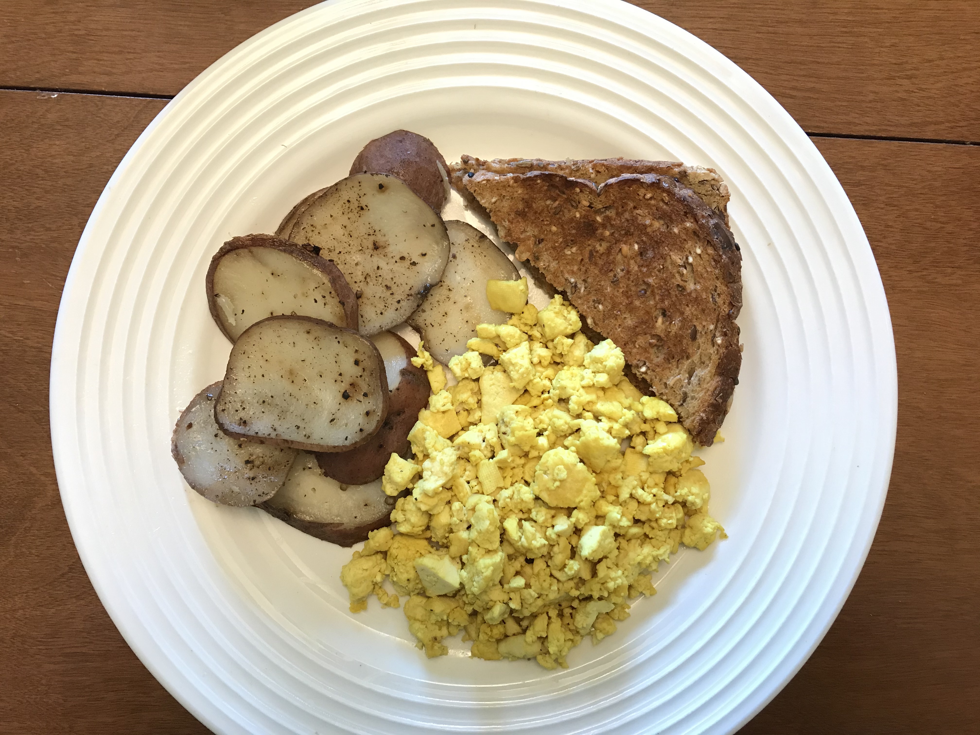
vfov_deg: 49.7
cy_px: 368
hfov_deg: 63.4
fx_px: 793
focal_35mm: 28
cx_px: 490
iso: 40
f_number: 1.8
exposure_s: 1/15
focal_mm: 3.99
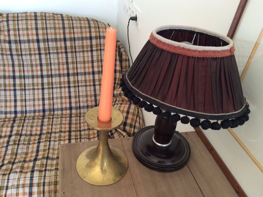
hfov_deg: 56.9
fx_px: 243
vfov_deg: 44.1
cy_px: 98
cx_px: 132
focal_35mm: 32
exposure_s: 1/25
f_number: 2.4
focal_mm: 3.3
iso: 100
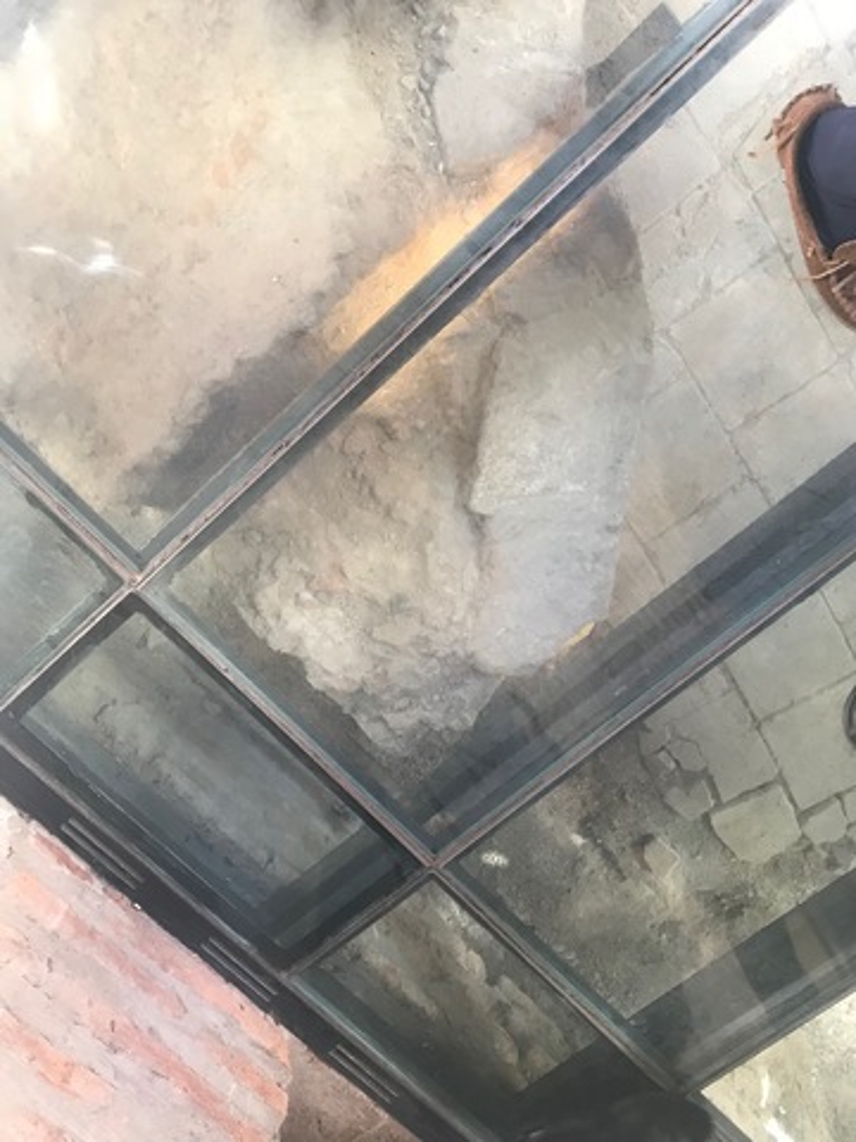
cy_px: 571
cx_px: 428
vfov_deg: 63.4
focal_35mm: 28
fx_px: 923
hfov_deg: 49.7
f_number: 1.8
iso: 32
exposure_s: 1/25
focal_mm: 3.99
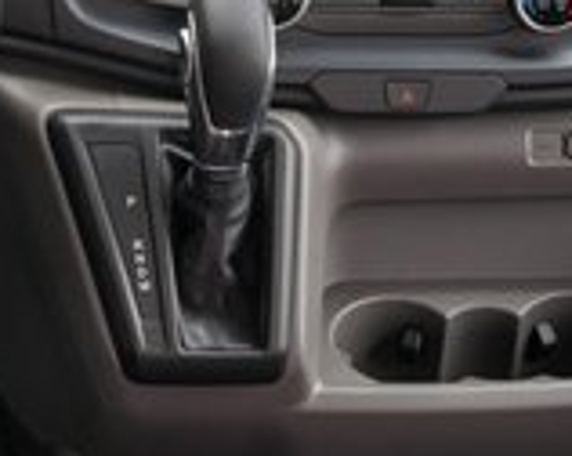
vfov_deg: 9.8
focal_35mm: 157
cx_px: -119
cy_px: 83
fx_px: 2655
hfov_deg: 12.0
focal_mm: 44
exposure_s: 1/40
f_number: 7.1
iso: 400
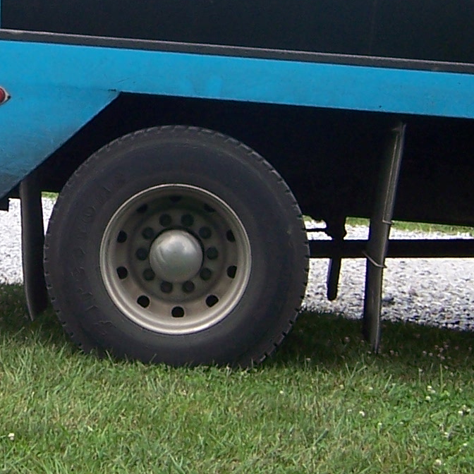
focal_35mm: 100
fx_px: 1549
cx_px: -51
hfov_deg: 16.8
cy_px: 46
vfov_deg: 17.1
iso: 80
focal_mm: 5.5
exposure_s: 1/500
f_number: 3.4
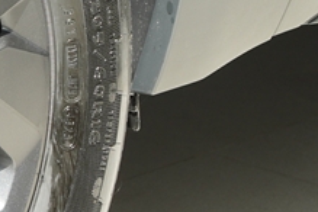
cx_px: -344
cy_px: 72
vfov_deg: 3.8
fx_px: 3156
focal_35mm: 357
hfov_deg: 5.6
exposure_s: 1/160
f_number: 4
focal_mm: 51
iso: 160
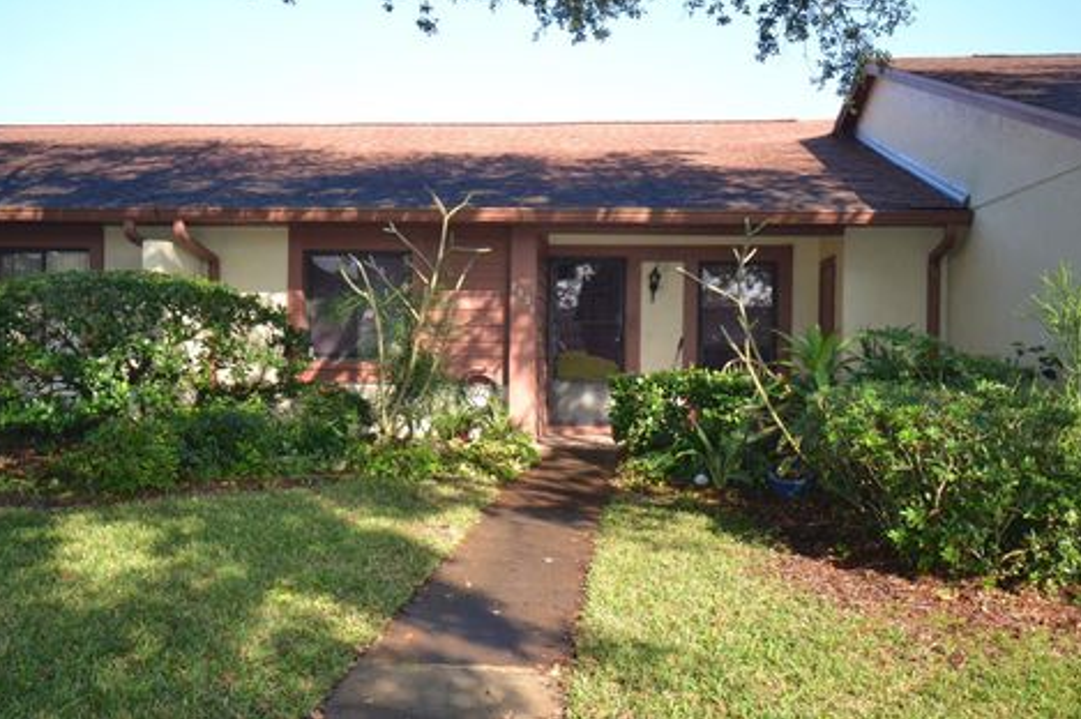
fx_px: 960
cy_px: 338
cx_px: 528
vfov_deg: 41.0
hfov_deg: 58.7
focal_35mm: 32
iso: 100
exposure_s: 1/160
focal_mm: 20
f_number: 4.5
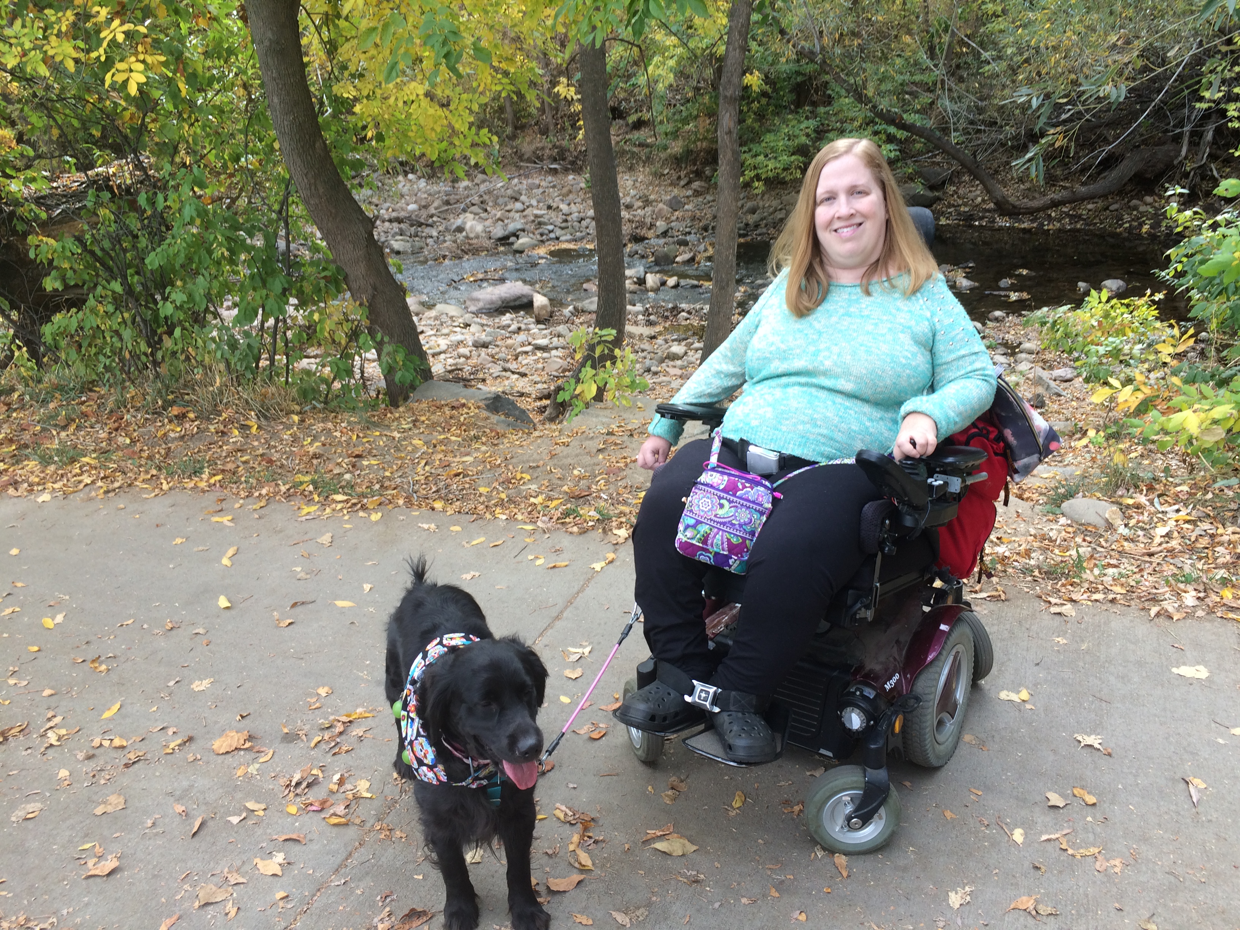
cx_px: 620
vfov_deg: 48.2
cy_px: 465
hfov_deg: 61.7
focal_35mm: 29
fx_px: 1039
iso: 32
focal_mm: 4.15
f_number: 2.2
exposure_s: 1/124
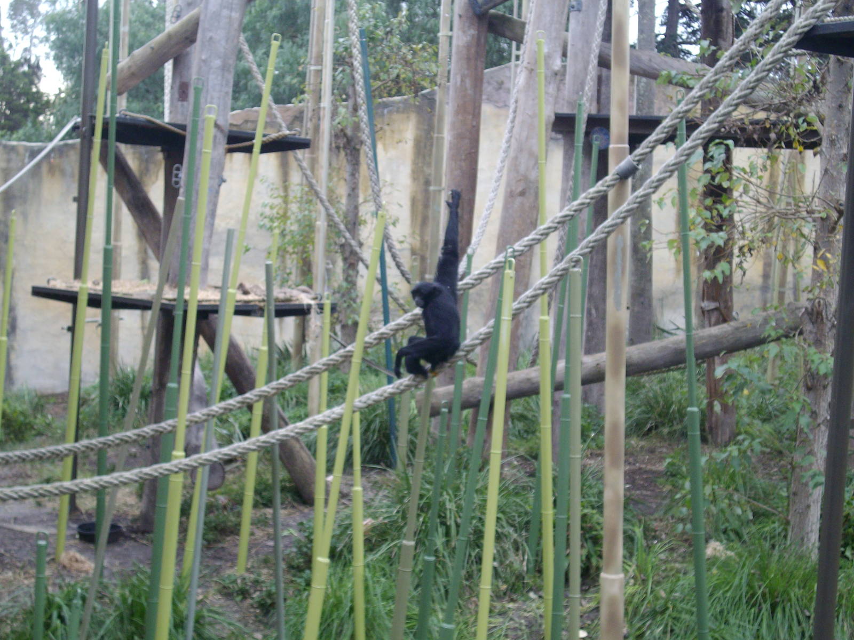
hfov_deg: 29.8
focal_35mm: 65
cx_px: 427
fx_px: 1604
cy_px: 320
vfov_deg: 22.6
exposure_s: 1/100
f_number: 3.8
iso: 160
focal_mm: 10.7
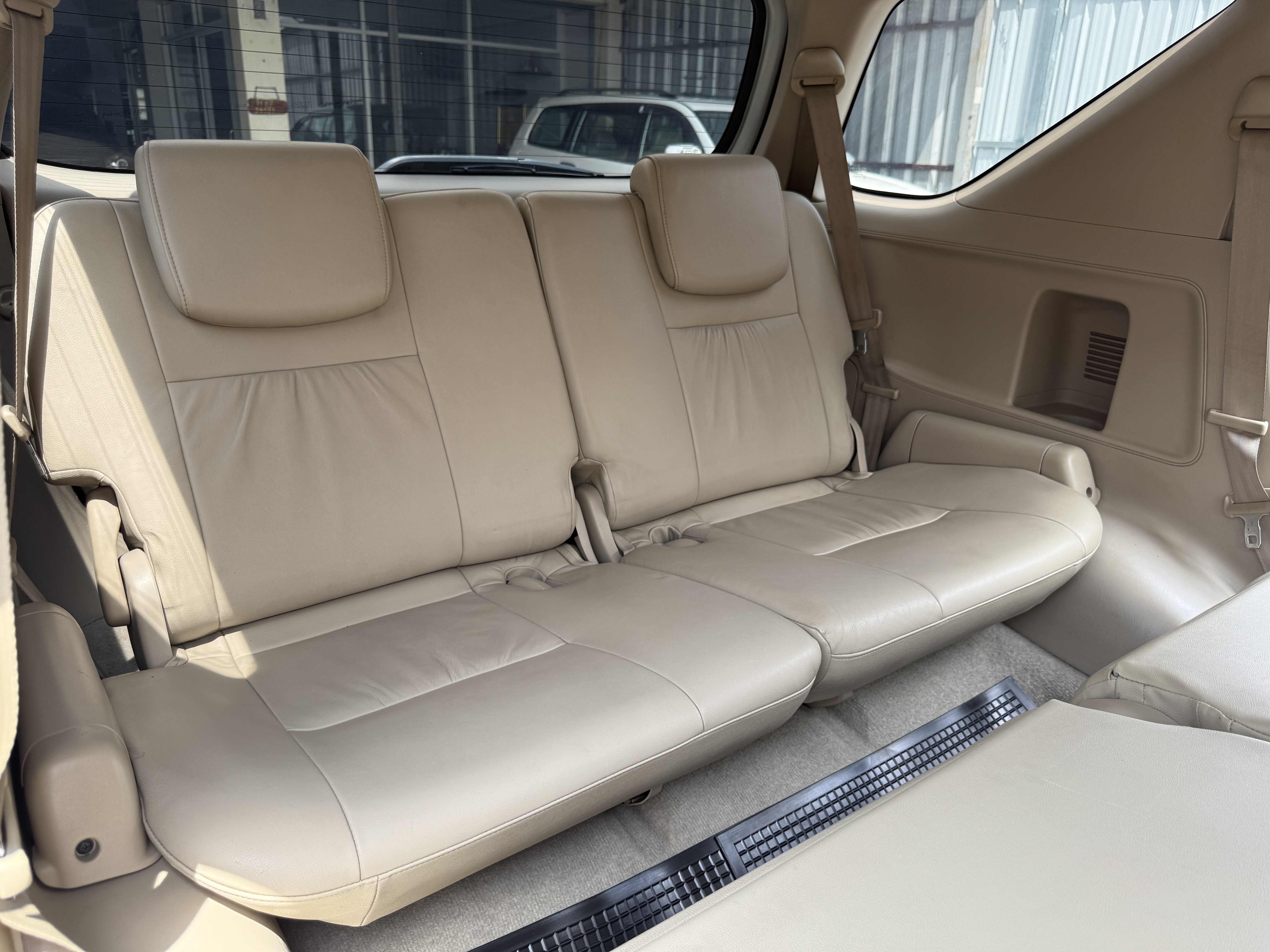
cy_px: 476
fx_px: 881
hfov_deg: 71.6
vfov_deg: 56.8
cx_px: 635
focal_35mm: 24
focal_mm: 6.76
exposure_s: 1/284
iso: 64
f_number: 1.78
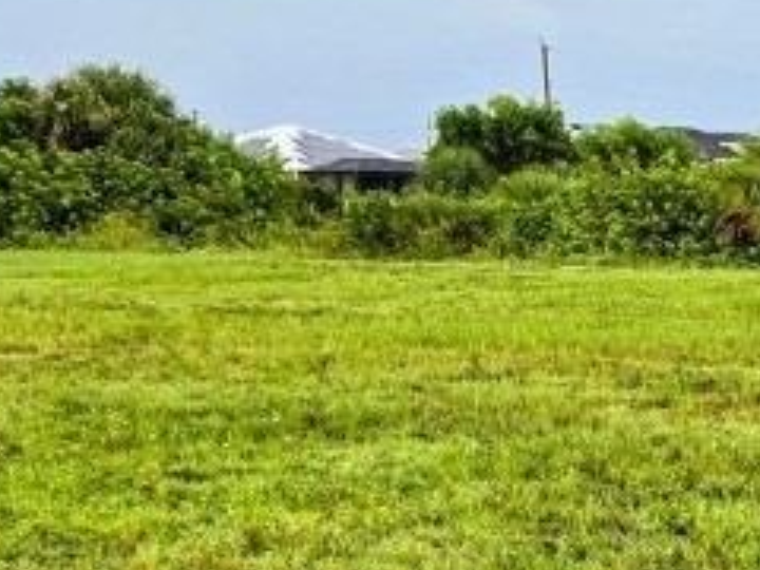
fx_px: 2152
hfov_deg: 17.2
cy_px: 560
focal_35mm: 98
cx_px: 1270
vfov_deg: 14.9
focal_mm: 6.3
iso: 64
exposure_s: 1/180
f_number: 1.7
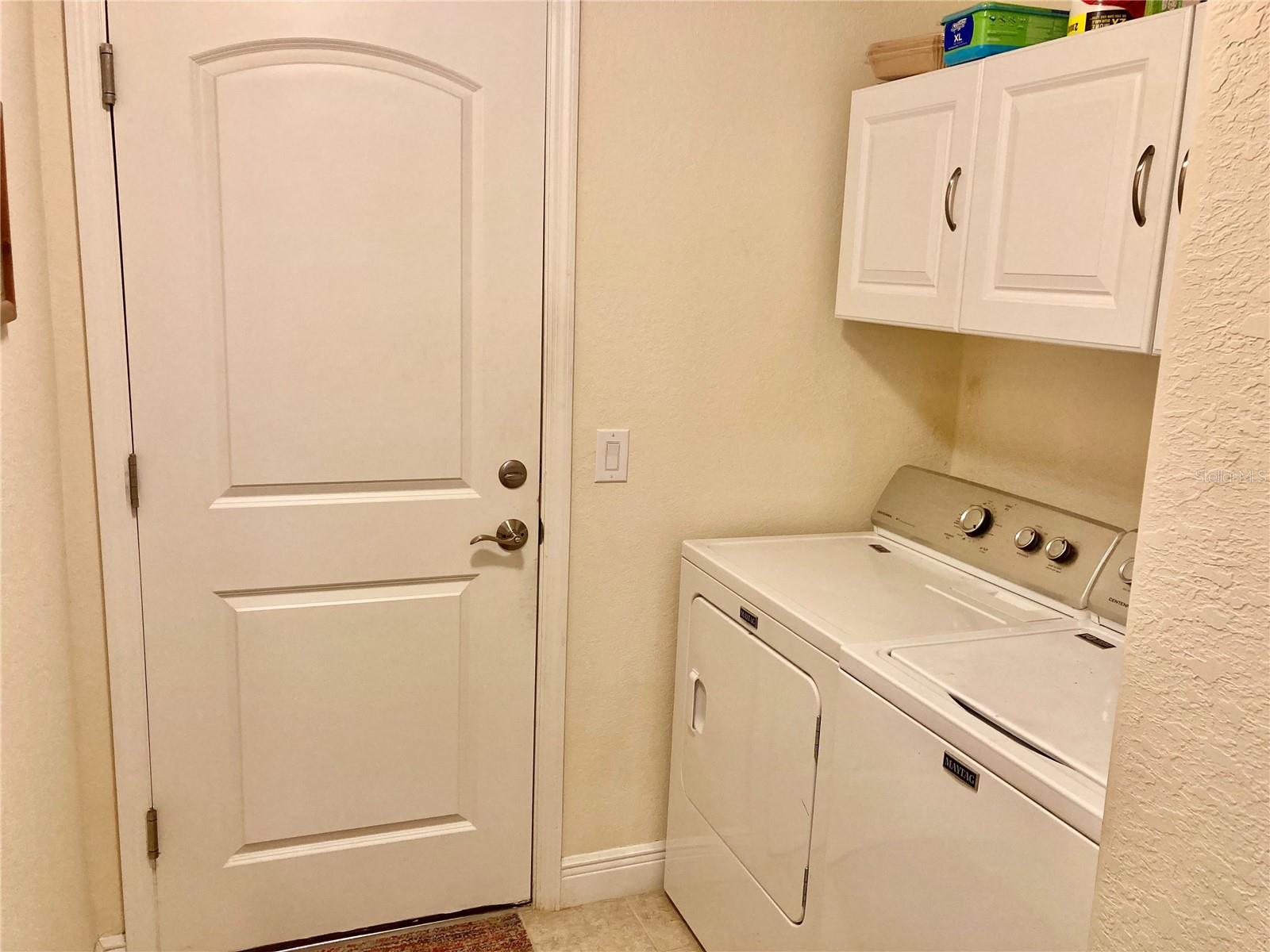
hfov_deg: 63.4
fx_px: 1027
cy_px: 476
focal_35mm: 28
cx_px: 635
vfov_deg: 49.7
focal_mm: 3.99
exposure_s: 1/60
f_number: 1.8
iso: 125
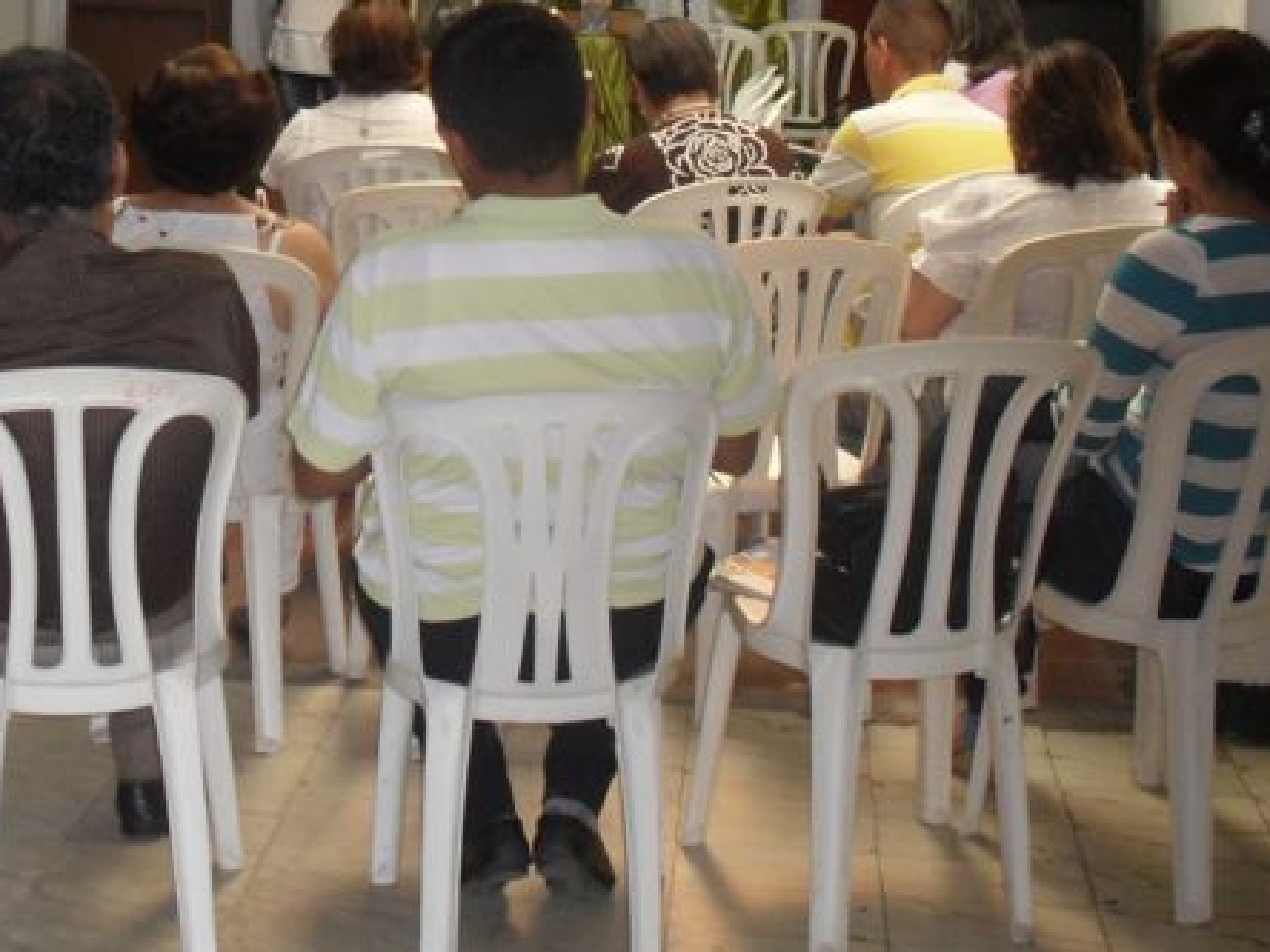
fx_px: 2311
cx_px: 386
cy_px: 240
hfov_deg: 30.4
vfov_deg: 23.1
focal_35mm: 63
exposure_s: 1/45
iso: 200
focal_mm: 6.3
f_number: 3.2
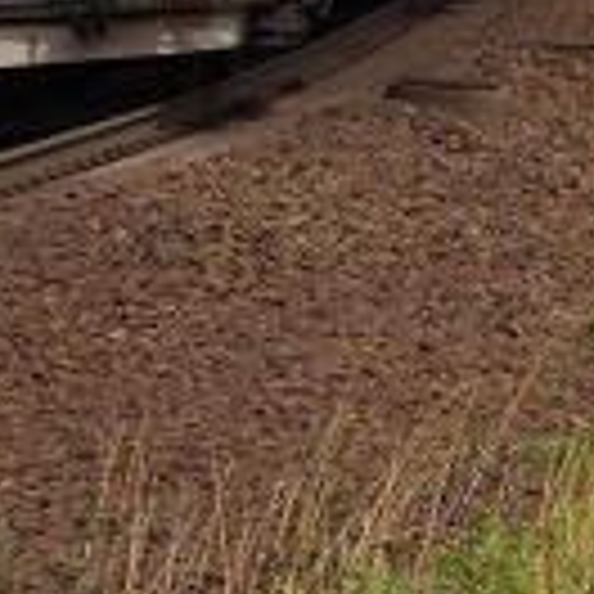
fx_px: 14968
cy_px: -585
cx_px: -274
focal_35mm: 771
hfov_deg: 2.3
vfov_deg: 2.3
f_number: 5.6
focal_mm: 77.5
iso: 200
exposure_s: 1/1000
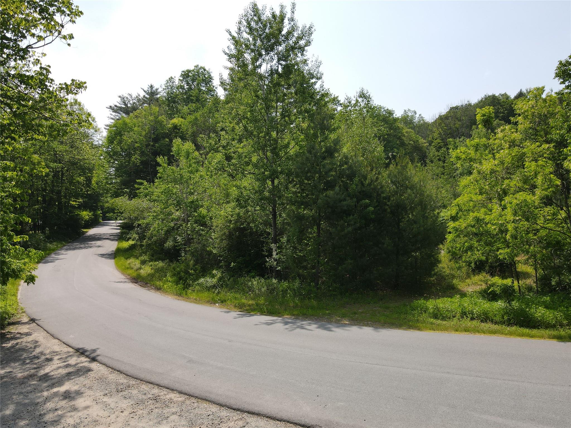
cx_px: 286
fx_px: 396
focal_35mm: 24
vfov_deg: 56.8
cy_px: 214
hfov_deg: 71.6
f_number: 2.8
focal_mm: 4.5
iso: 100
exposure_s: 1/640
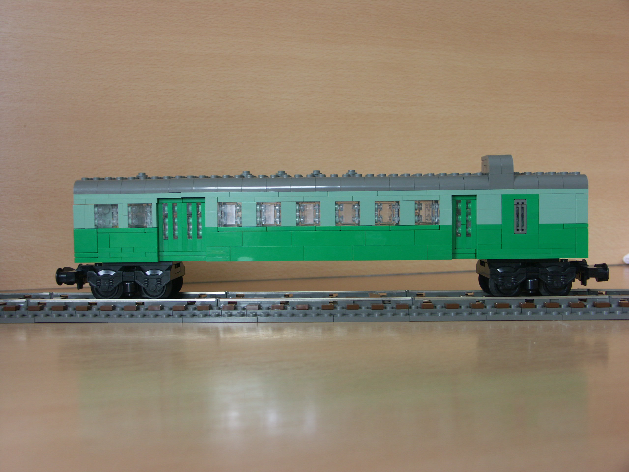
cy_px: 236
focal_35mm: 39
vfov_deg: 36.8
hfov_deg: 47.9
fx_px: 709
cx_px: 314
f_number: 2.8
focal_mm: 10.03
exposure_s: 1/25
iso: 100
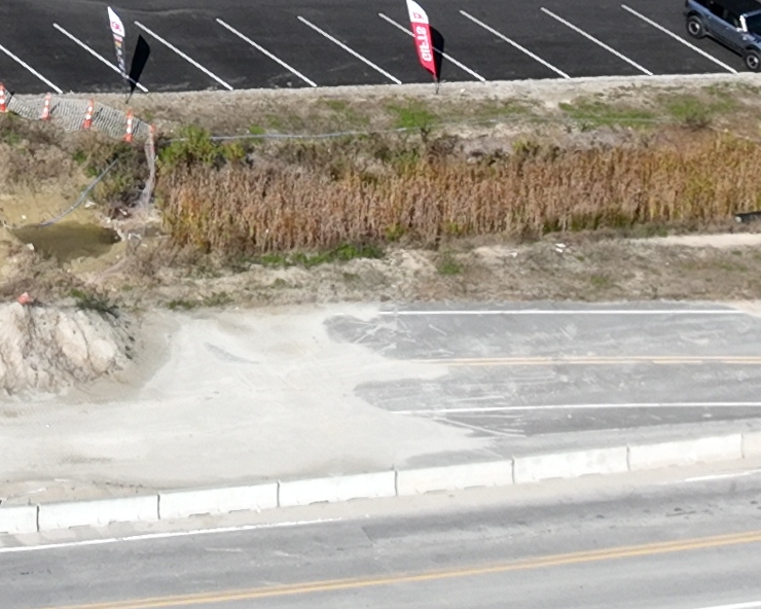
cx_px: -795
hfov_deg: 10.5
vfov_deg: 8.6
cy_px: -774
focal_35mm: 167
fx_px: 3761
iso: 100
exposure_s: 1/1000
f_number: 5
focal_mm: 12.29
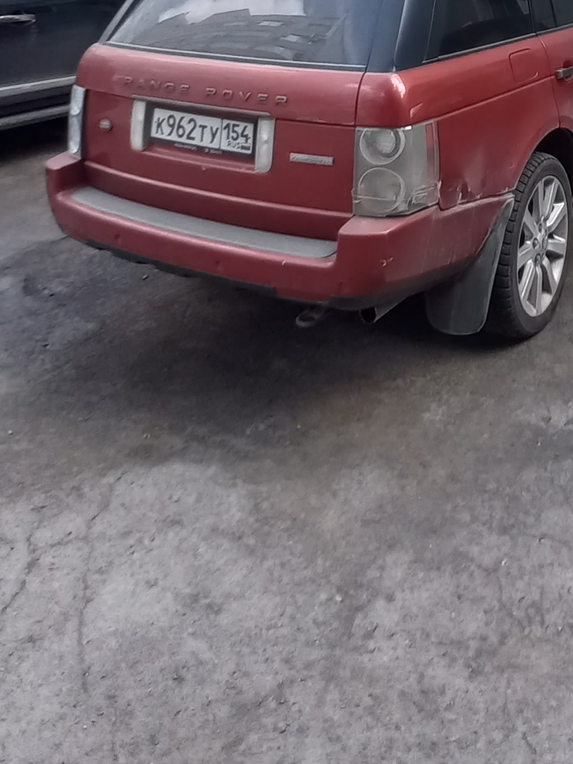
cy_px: -169
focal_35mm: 33
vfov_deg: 38.9
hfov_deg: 38.8
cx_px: 553
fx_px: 729
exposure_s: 1/217
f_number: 2.2
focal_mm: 1.42
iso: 40
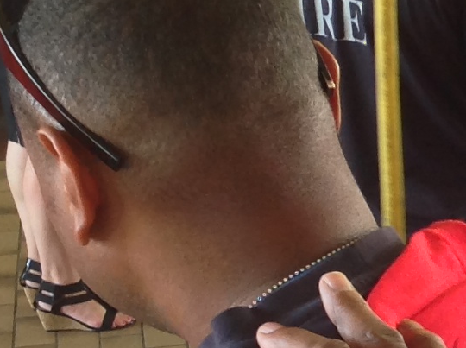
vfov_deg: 8.8
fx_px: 2258
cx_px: 639
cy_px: 235
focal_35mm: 168
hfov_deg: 11.4
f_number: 2.4
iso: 64
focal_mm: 4.28
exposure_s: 1/24
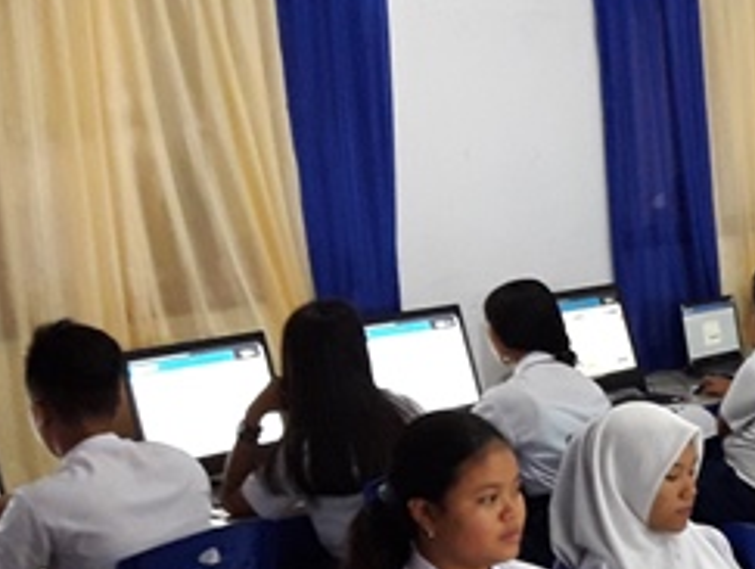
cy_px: 404
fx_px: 2010
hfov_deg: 19.9
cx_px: 929
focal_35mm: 92
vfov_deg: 16.0
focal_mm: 3.7
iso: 200
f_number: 1.9
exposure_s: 1/17
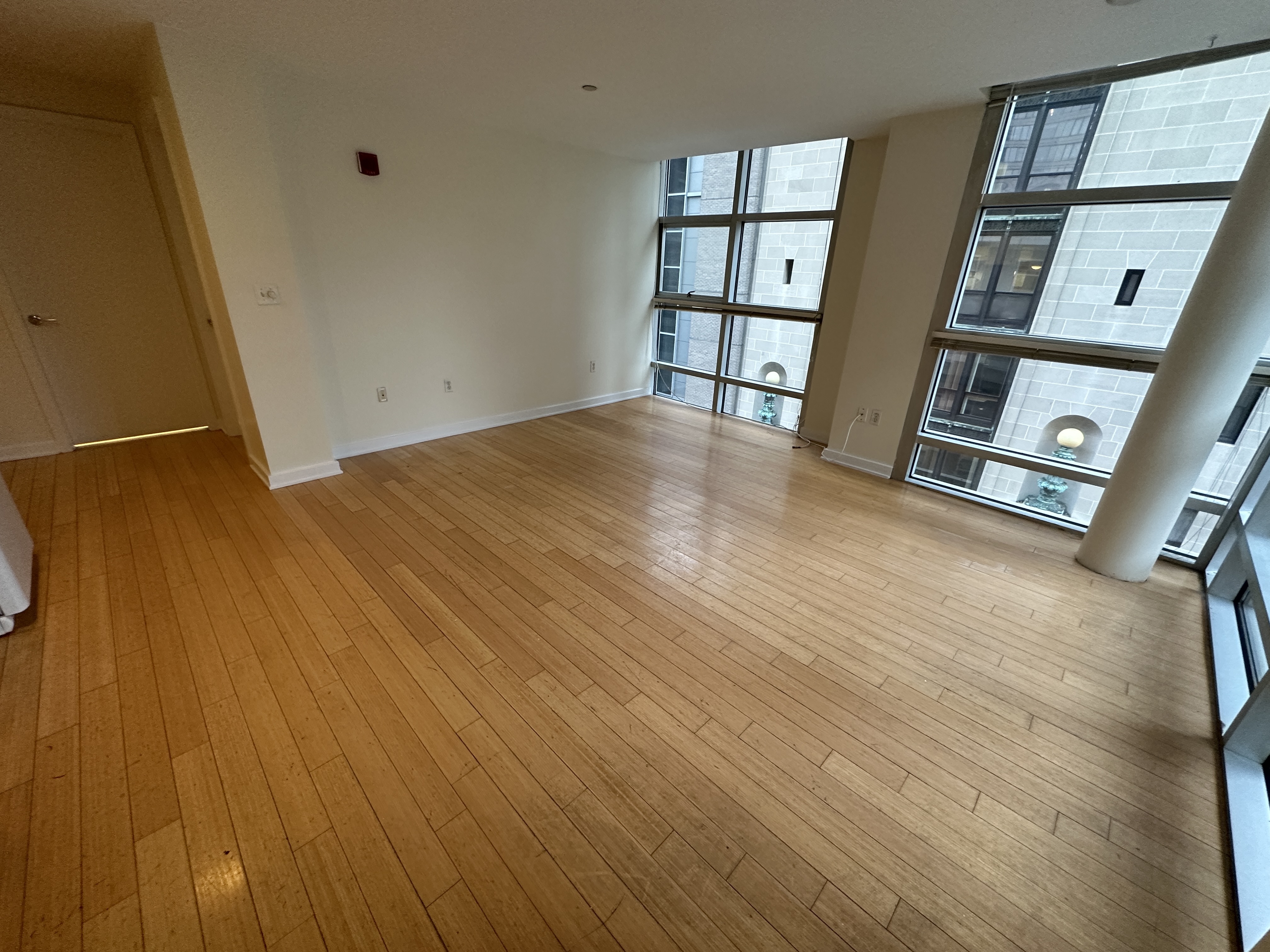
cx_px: 635
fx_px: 514
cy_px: 476
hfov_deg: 102.1
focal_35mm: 14
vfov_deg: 85.7
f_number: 2.2
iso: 320
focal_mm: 2.22
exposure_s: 1/64
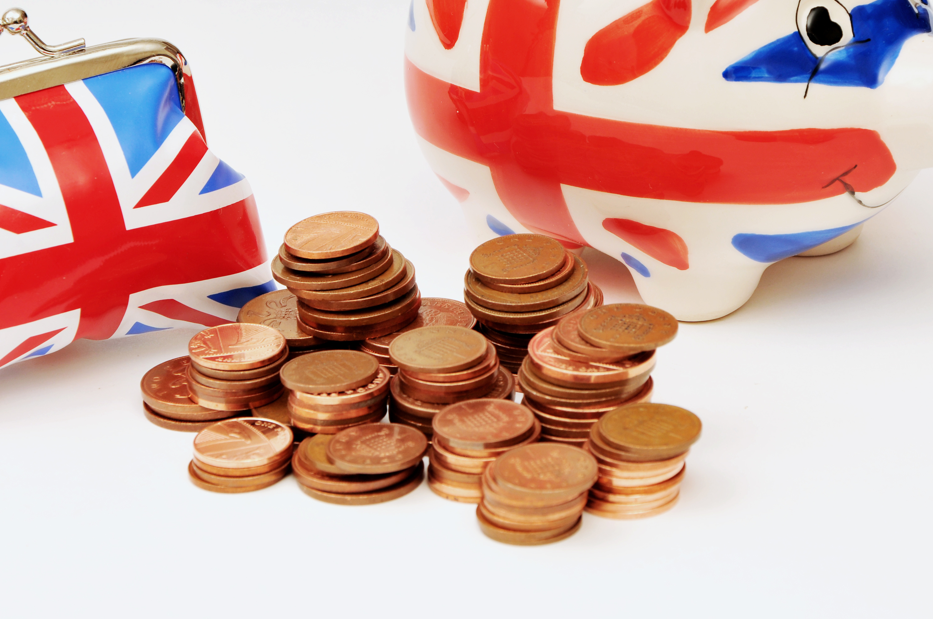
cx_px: 420
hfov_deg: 12.8
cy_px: 186
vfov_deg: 8.5
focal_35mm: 161
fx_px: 4160
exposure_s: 1/320
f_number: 10
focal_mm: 75
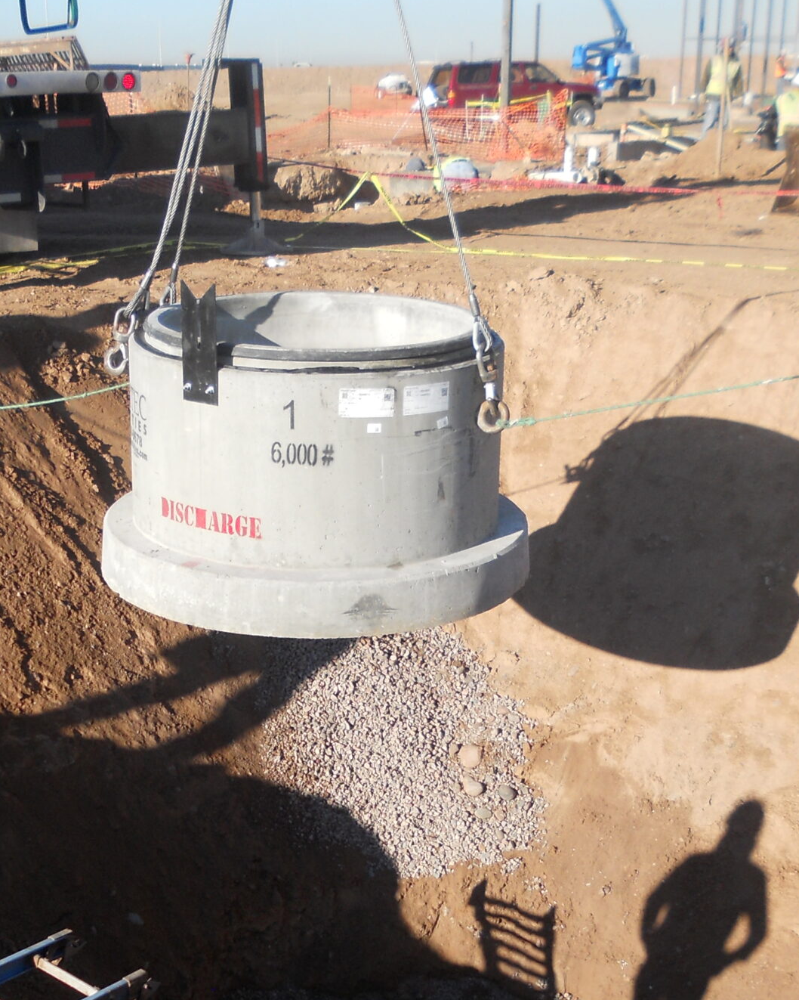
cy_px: 692
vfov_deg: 36.2
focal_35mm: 51
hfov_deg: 29.6
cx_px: 325
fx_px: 1508
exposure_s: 1/640
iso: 80
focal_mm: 4.9
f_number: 3.2
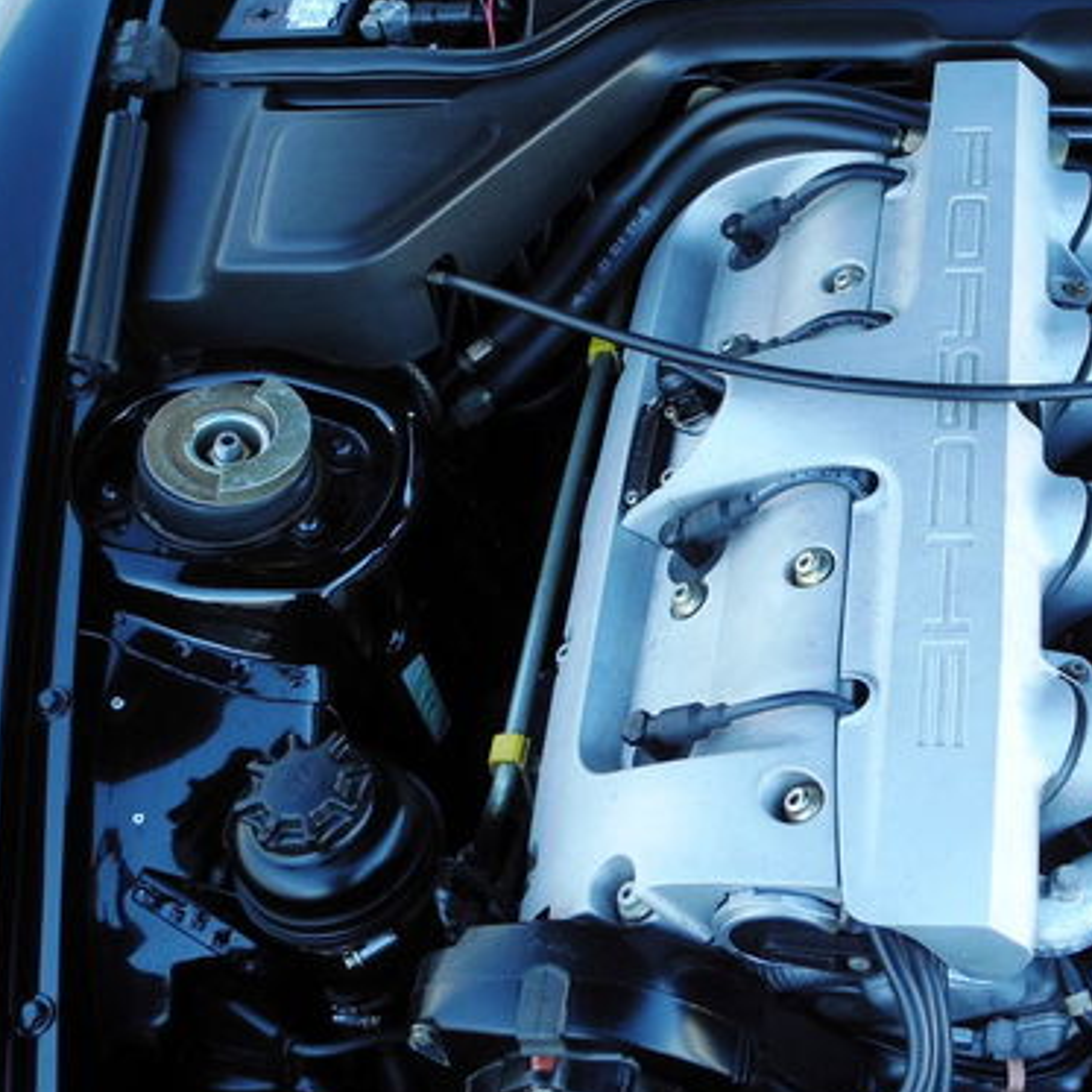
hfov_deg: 31.4
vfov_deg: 33.4
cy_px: 477
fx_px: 1820
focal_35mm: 51
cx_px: 1039
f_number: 2.8
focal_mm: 6
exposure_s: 1/107
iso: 100
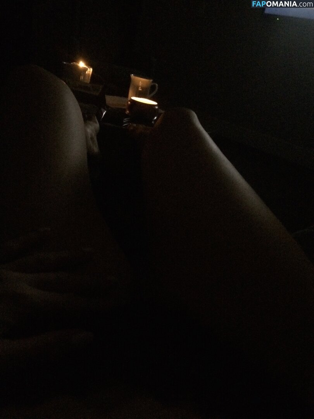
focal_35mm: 29
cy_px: 210
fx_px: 351
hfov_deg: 48.2
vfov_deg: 61.7
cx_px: 157
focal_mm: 4.15
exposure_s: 1/15
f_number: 2.2
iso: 2000
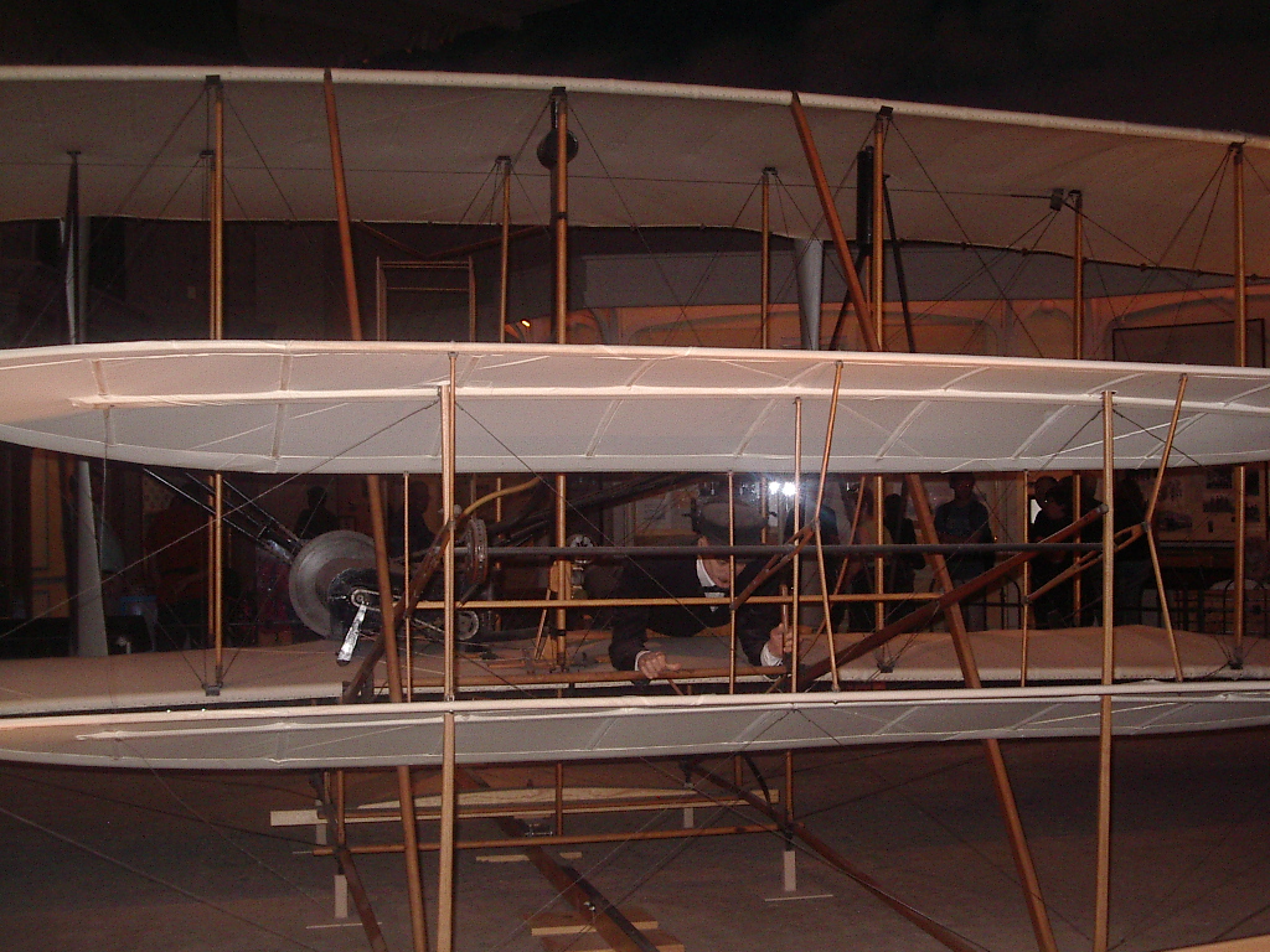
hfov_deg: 36.8
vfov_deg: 28.0
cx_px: 635
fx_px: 1908
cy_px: 476
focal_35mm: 52
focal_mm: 7.8
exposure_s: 1/60
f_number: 3
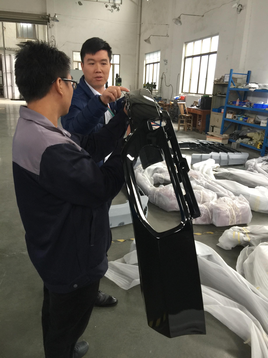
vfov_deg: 61.7
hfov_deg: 48.2
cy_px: 179
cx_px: 134
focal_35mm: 29
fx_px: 299
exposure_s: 1/17
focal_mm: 4.15
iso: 64
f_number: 2.2
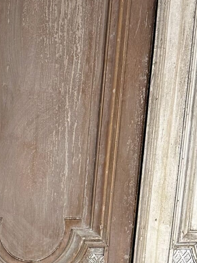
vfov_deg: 20.1
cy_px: 429
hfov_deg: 16.5
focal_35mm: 79
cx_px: -123
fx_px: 600
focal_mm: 6.86
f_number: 1.78
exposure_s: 1/50
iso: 125
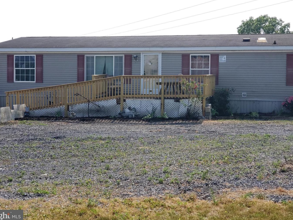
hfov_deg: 34.3
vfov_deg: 26.1
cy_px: 104
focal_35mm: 56
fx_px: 474
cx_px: 142
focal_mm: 6
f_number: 2.4
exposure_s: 1/560
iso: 32
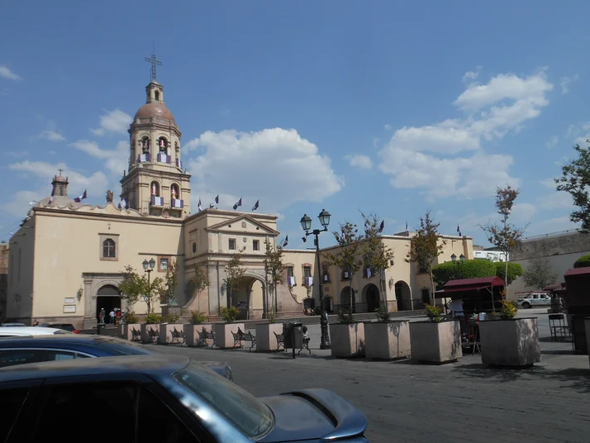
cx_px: 306
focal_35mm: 28
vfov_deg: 49.8
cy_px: 217
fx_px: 477
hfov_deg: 63.4
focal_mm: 4.5
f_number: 3.2
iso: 80
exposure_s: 1/2000
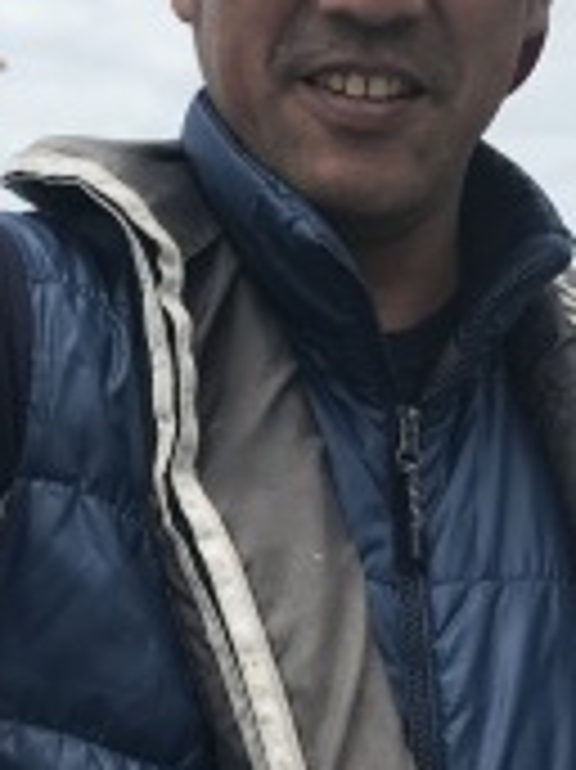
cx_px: -142
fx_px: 1777
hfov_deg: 17.4
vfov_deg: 24.1
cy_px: 162
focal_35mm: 80
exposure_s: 1/3195
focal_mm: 3.99
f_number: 1.8
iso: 20
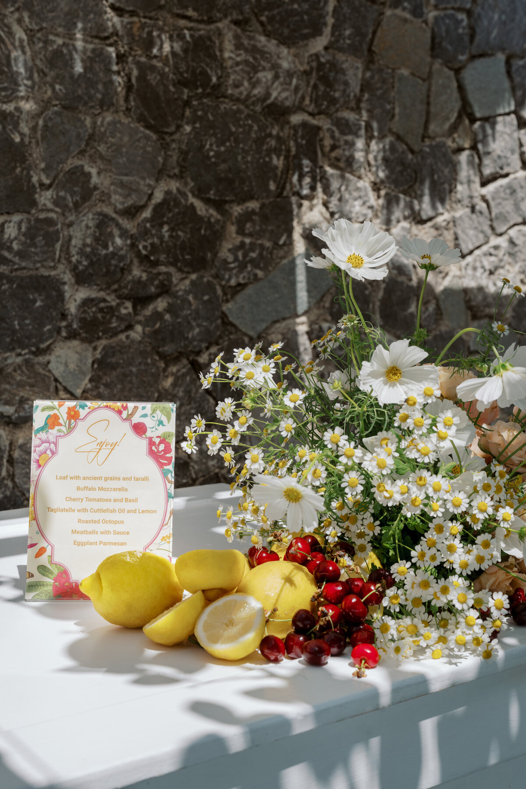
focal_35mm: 50
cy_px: 394
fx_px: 1096
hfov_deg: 27.0
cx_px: 263
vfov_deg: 39.6
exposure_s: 1/320
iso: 100
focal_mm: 50
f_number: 8
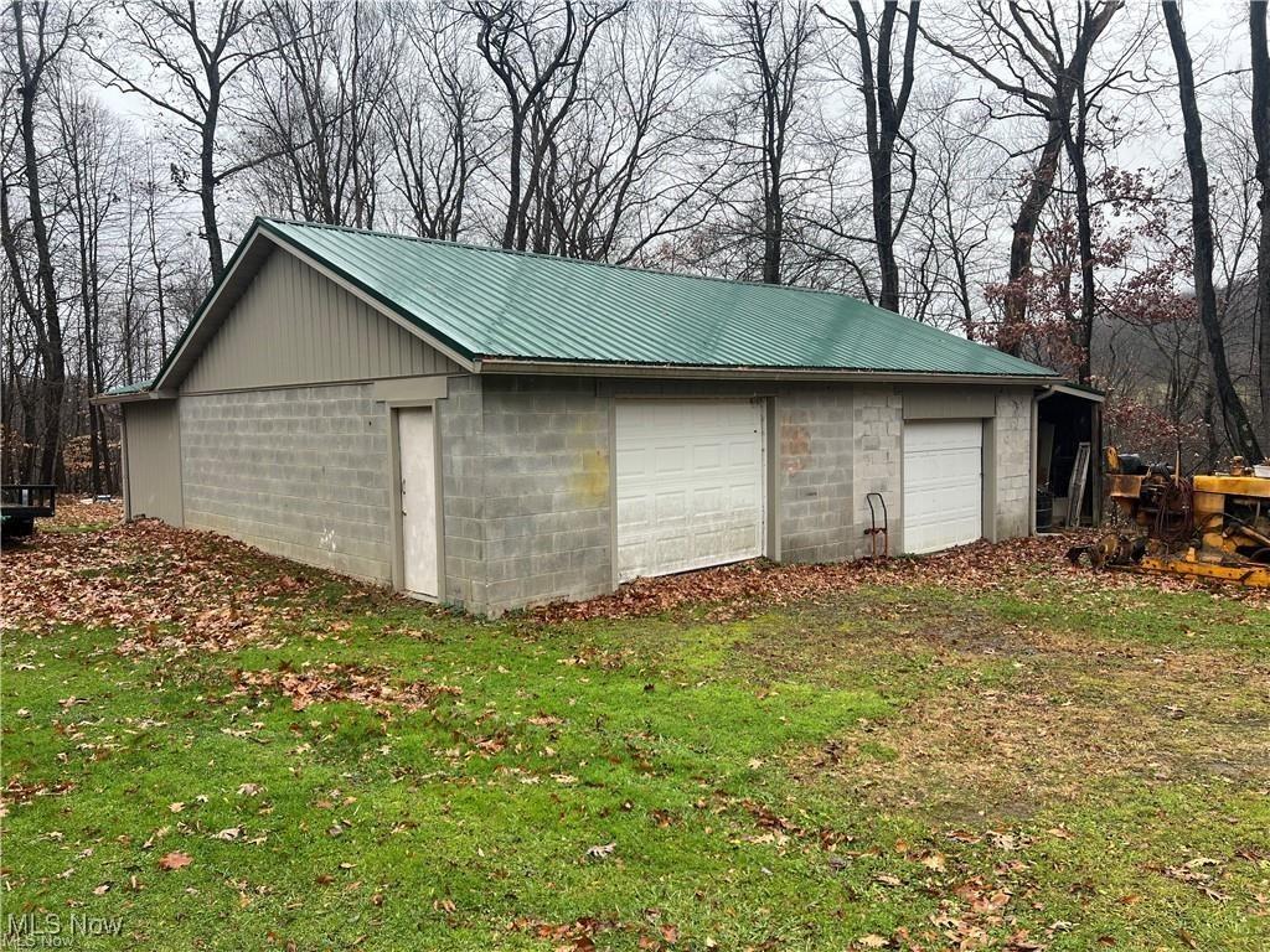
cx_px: 635
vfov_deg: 53.1
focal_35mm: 26
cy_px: 476
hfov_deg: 67.3
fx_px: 954
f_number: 1.5
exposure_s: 1/488
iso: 50
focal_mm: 5.7
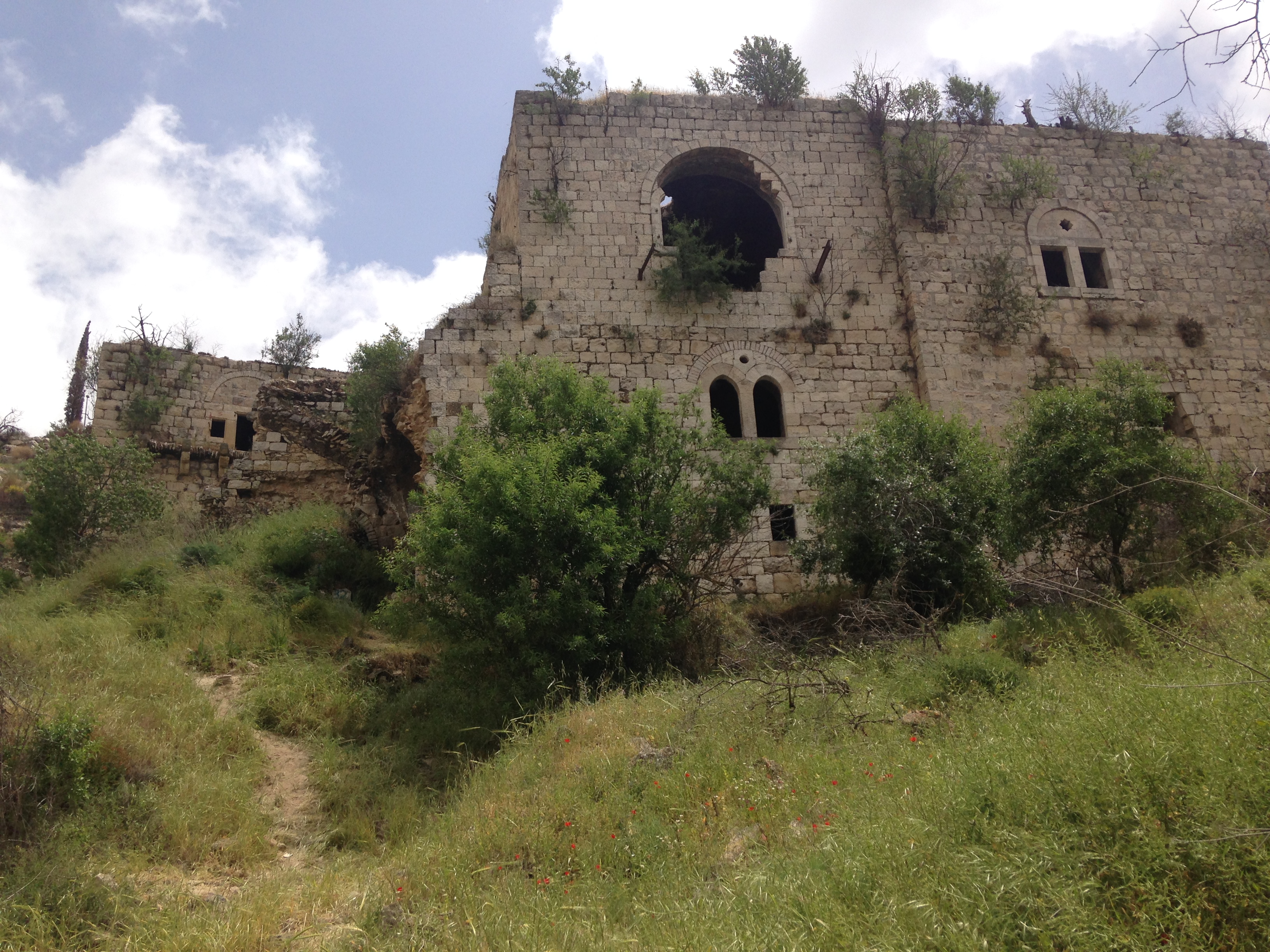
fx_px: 1211
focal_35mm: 33
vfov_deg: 42.9
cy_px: 476
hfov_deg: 55.4
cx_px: 635
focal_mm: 4.12
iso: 50
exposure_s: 1/2088
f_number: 2.4
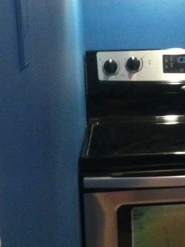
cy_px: 108
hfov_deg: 15.3
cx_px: 217
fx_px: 664
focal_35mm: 93
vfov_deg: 21.1
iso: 640
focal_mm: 3.85
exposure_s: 1/15
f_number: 2.8
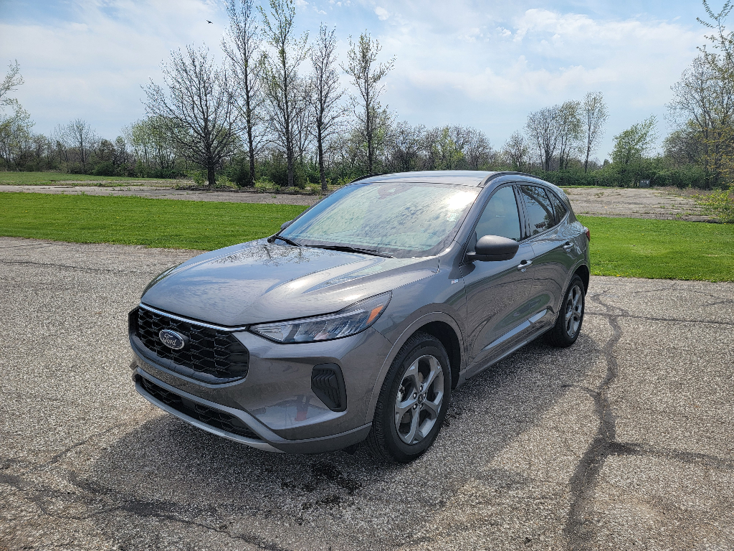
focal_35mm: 24
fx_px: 509
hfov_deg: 71.6
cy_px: 276
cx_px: 367
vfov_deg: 56.8
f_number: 1.8
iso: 16
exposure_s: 1/1276
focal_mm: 6.7
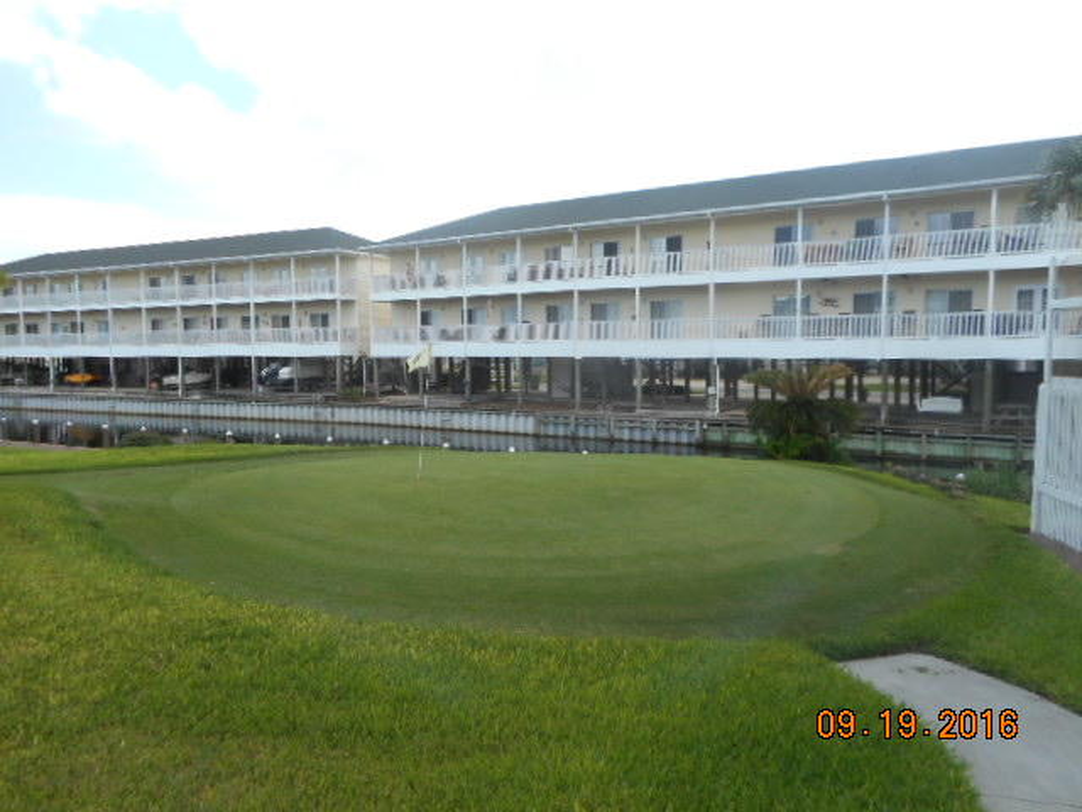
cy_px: 406
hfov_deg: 69.4
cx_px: 541
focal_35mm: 25
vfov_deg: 54.9
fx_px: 781
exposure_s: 1/250
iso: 80
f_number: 3.7
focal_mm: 4.5
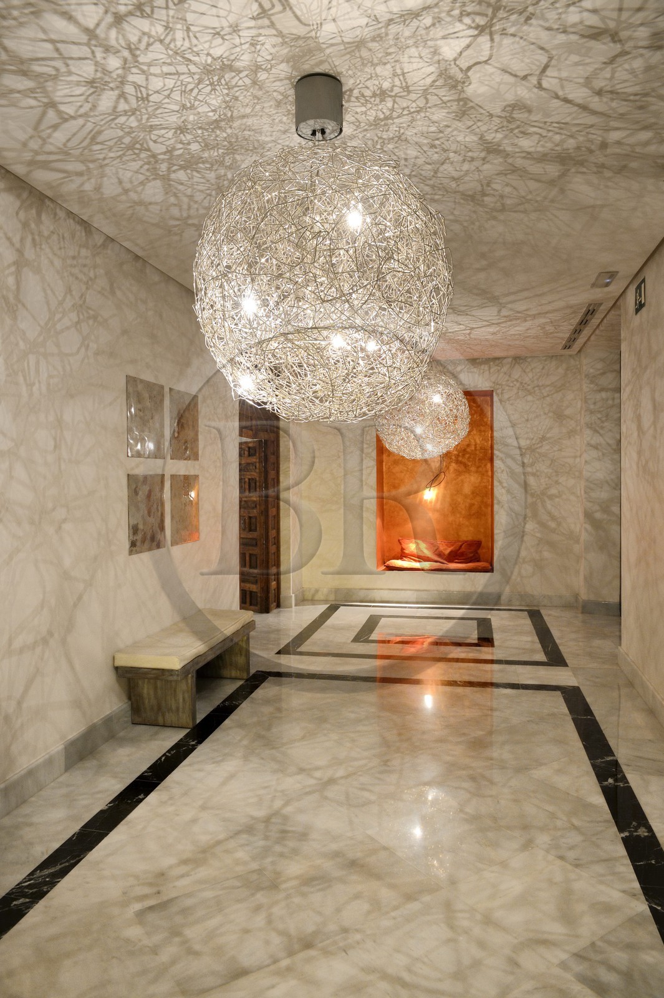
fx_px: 665
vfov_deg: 73.8
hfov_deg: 53.1
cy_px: 499
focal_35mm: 24
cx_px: 332
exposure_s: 1/3.33
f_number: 8
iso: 1600
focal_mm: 24
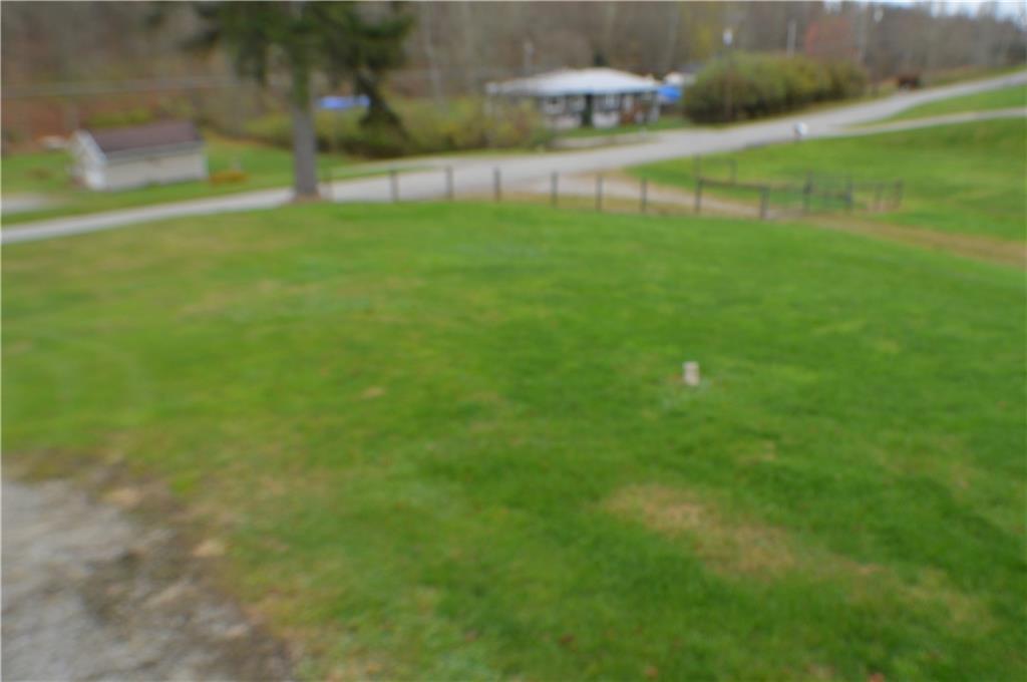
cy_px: 341
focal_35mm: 39
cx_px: 514
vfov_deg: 34.1
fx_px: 1111
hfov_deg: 49.6
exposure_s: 1/125
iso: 250
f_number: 5.6
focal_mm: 26
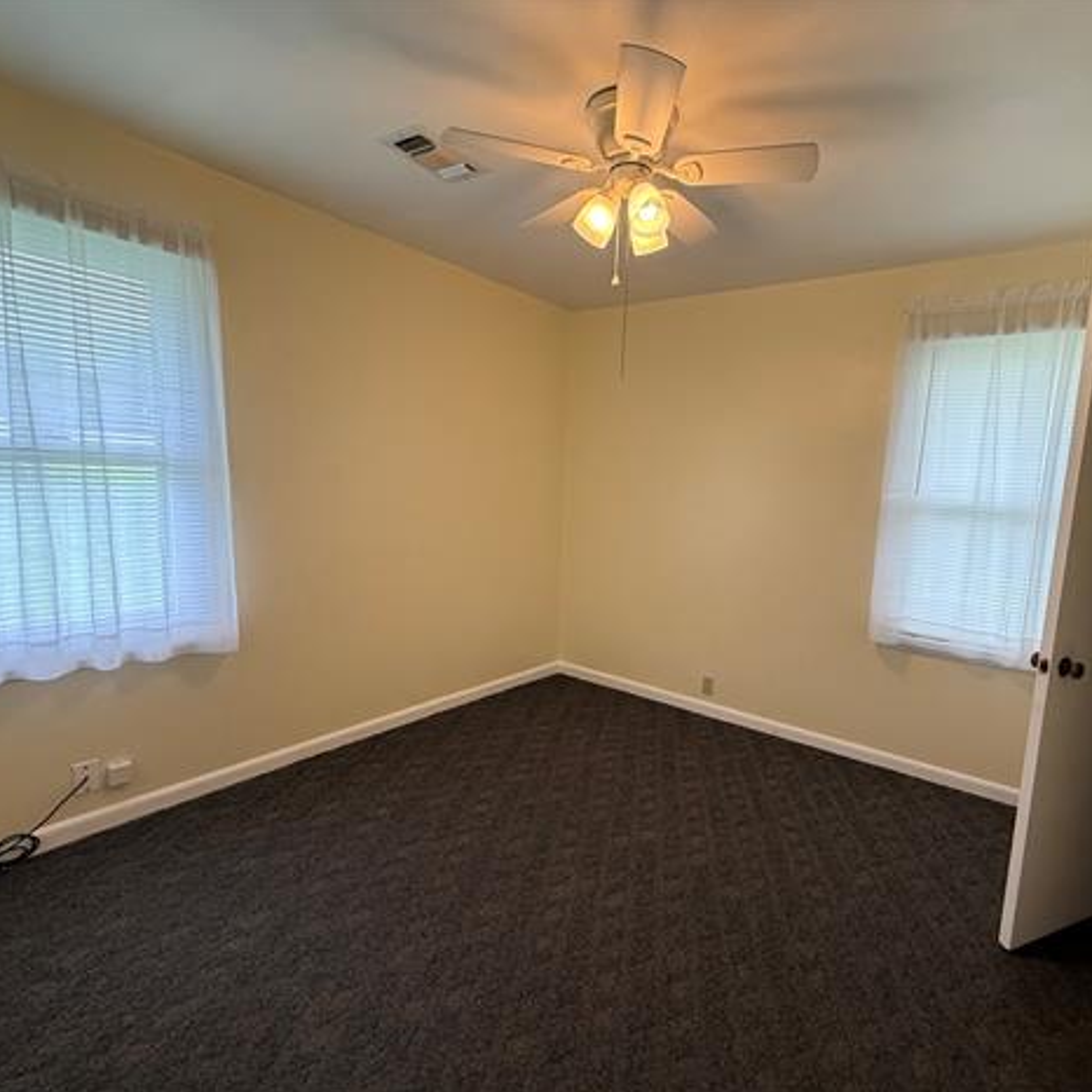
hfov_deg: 83.1
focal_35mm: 17
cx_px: 649
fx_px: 607
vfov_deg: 84.0
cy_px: 558
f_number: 2.2
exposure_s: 1/120
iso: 250
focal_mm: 2.22
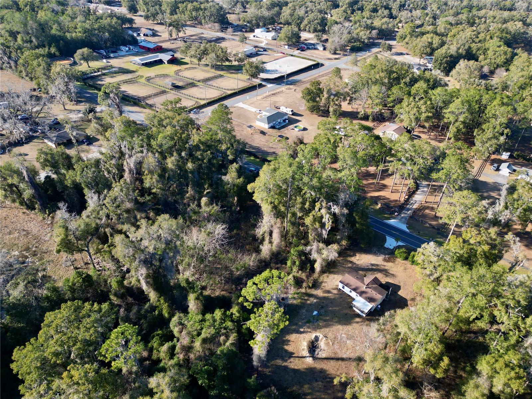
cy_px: 200
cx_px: 266
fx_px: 369
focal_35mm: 24
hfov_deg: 71.6
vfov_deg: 56.8
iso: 100
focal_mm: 6.72
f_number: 1.7
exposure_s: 1/800
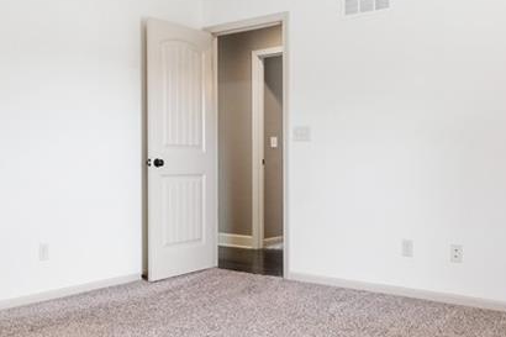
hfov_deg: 48.4
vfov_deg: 33.4
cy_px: 156
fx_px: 562
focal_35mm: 40
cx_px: 227
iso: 400
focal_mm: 8
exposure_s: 1/5
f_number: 8
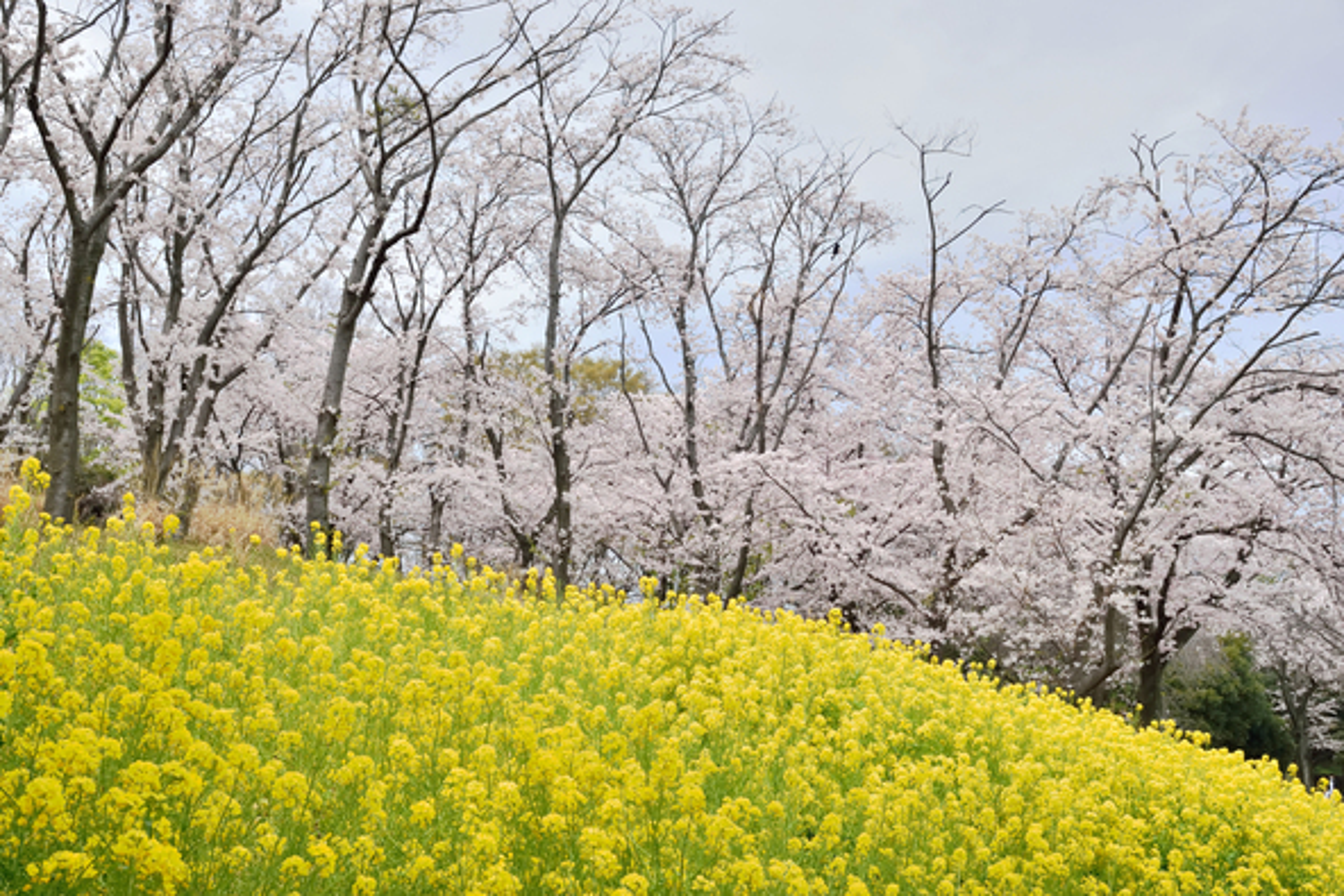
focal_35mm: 40
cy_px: 448
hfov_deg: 47.9
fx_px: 1512
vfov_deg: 33.0
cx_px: 672
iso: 800
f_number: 10
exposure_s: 1/400
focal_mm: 27
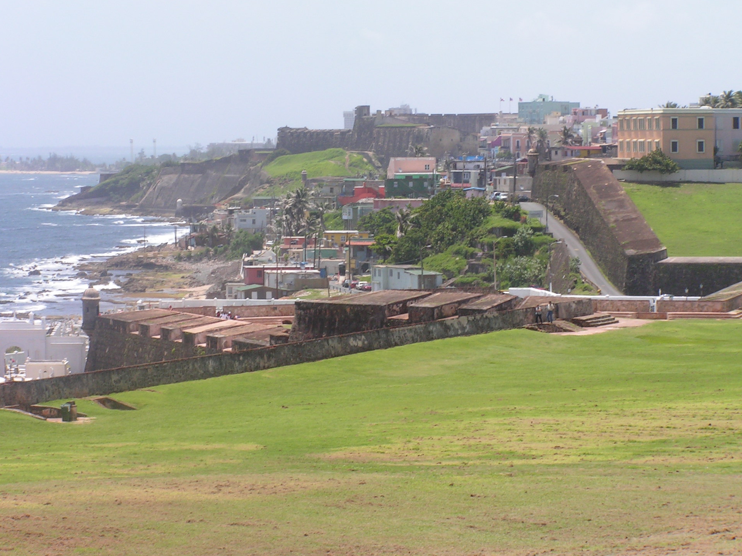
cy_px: 228
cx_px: 350
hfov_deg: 13.3
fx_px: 3172
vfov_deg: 10.0
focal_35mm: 148
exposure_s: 1/250
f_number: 6.3
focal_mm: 20.8
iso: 50
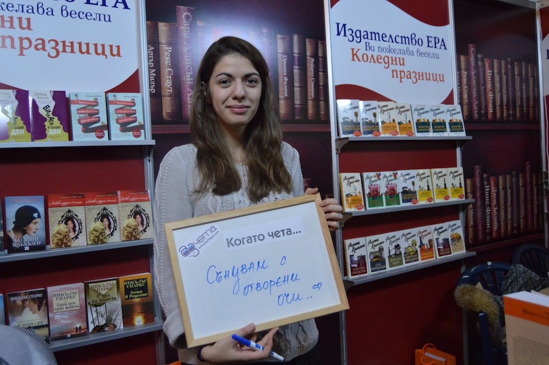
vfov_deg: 39.9
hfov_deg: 57.3
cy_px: 182
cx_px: 274
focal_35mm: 33
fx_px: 503
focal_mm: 22
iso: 800
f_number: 3.5
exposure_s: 1/60
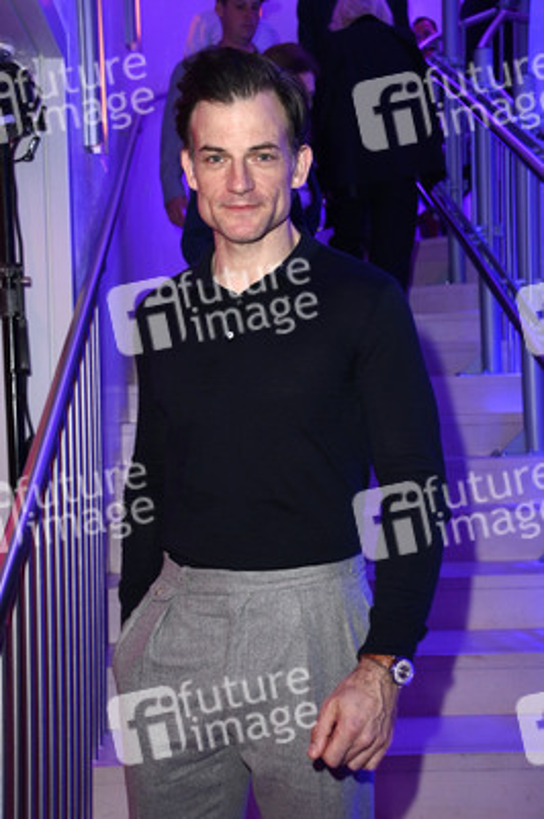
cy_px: 410
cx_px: 272
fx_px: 1022
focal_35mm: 45
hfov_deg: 29.8
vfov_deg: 43.6
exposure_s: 1/100
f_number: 5.6
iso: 2500
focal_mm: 45
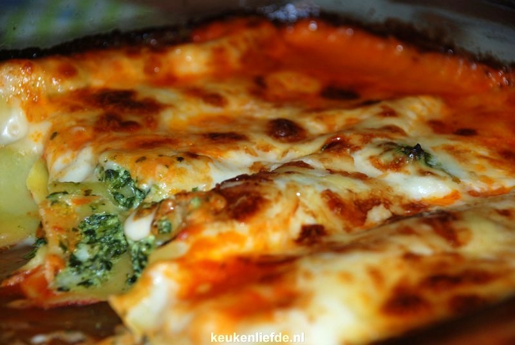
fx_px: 2407
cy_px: 172
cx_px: 258
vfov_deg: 8.2
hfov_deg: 12.2
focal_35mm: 168
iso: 160
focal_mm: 112
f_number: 5.6
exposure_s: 1/60
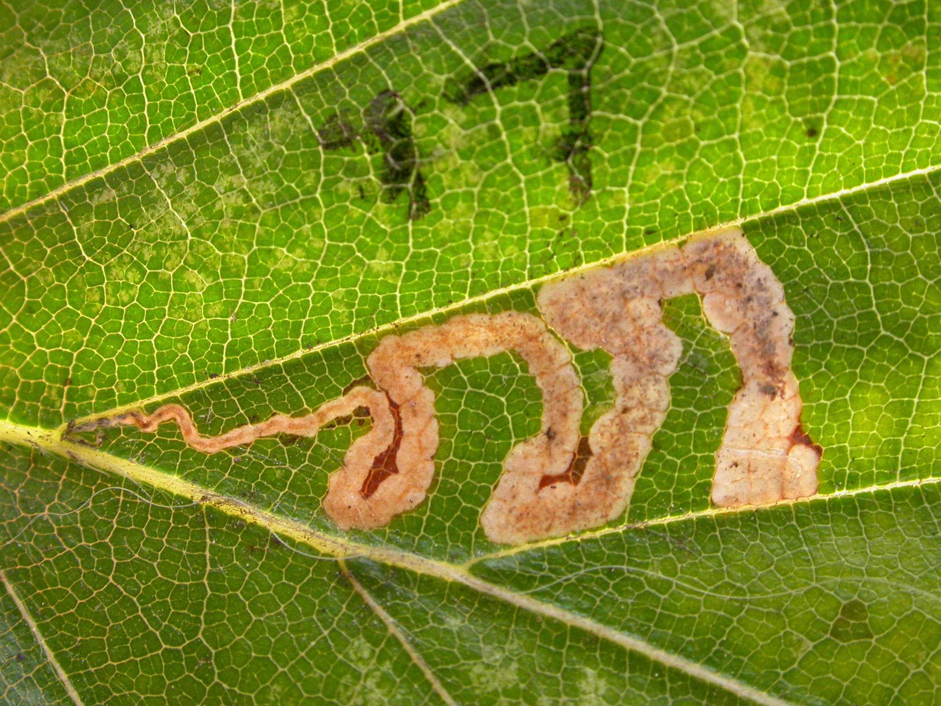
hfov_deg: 25.0
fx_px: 2120
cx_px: 470
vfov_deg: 18.9
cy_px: 353
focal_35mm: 78
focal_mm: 16.2
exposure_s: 1/81.2
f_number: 5.6
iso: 100
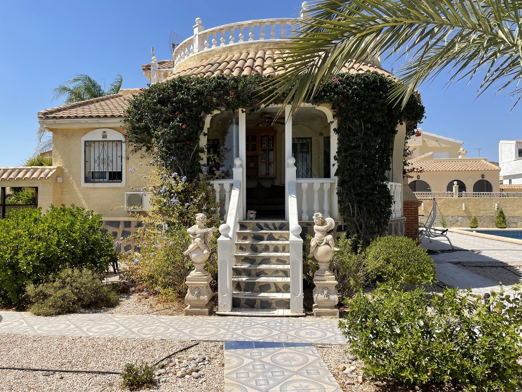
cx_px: 261
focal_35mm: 26
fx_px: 392
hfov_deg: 67.3
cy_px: 196
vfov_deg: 53.1
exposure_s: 1/4132
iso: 32
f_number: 1.6
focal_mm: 4.2
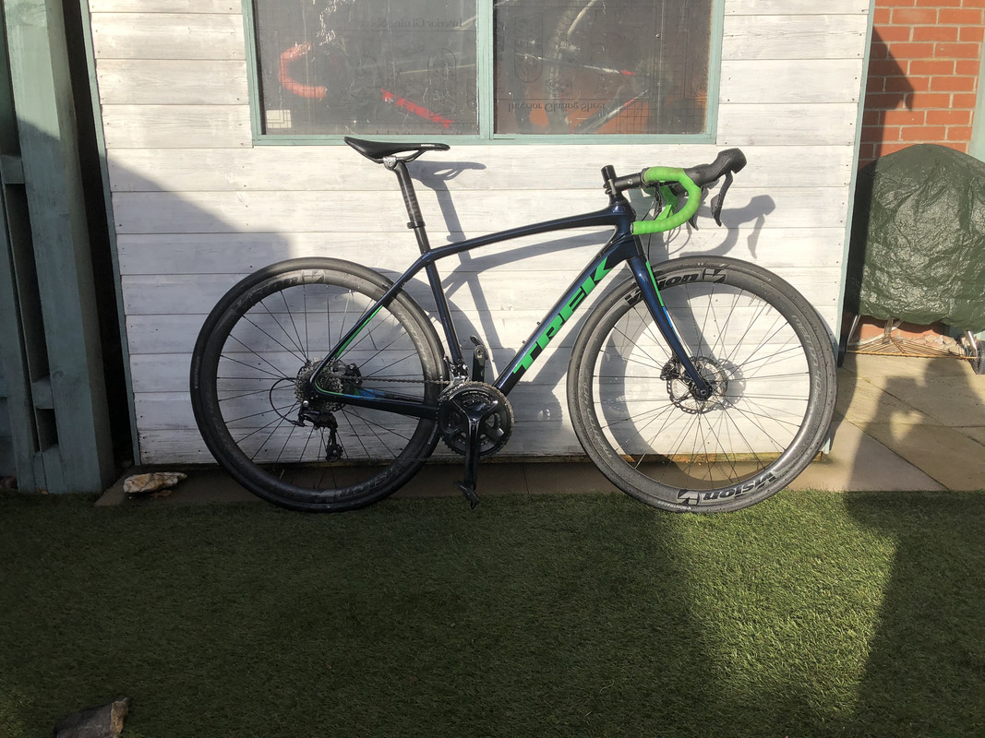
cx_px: 492
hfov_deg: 63.4
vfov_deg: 49.7
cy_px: 369
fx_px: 797
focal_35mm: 28
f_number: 1.8
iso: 20
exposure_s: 1/1845
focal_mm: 3.99
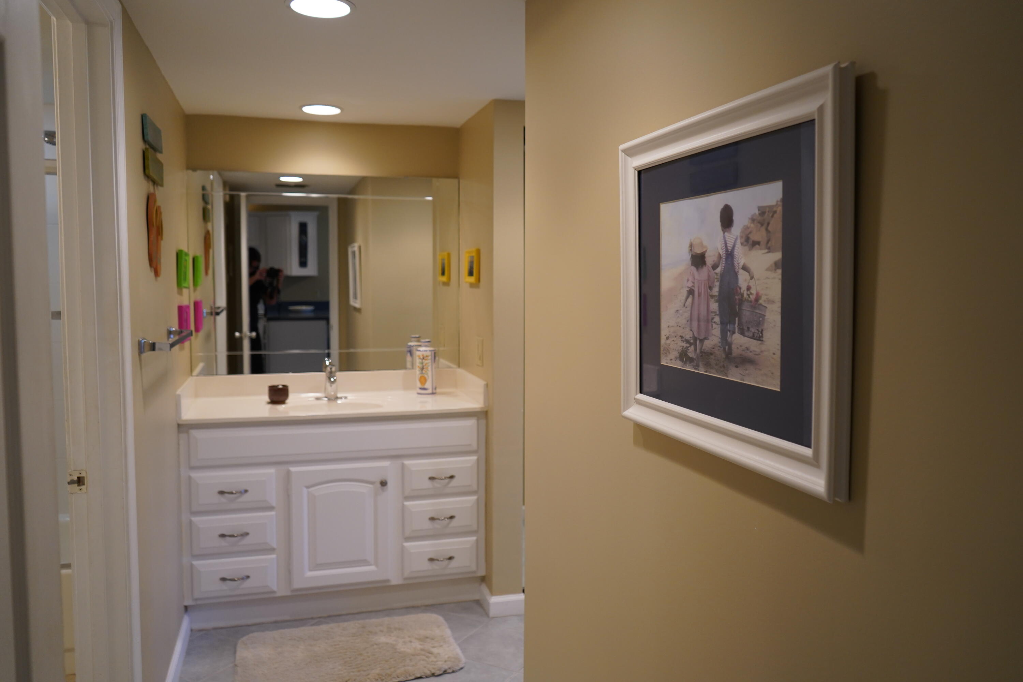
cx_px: 512
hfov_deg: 65.5
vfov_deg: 46.4
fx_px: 796
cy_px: 341
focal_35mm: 28
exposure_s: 1/160
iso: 1250
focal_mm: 28
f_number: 4
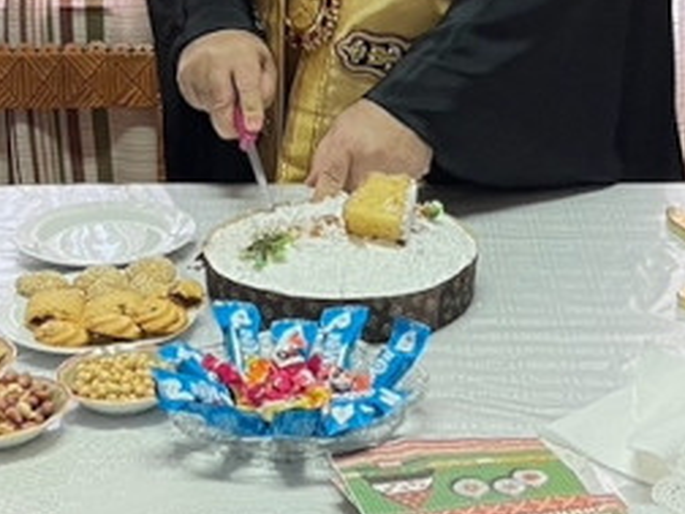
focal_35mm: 103
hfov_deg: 19.1
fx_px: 2038
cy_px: -63
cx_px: 353
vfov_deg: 14.0
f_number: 1.6
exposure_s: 1/50
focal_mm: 5.1
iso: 64
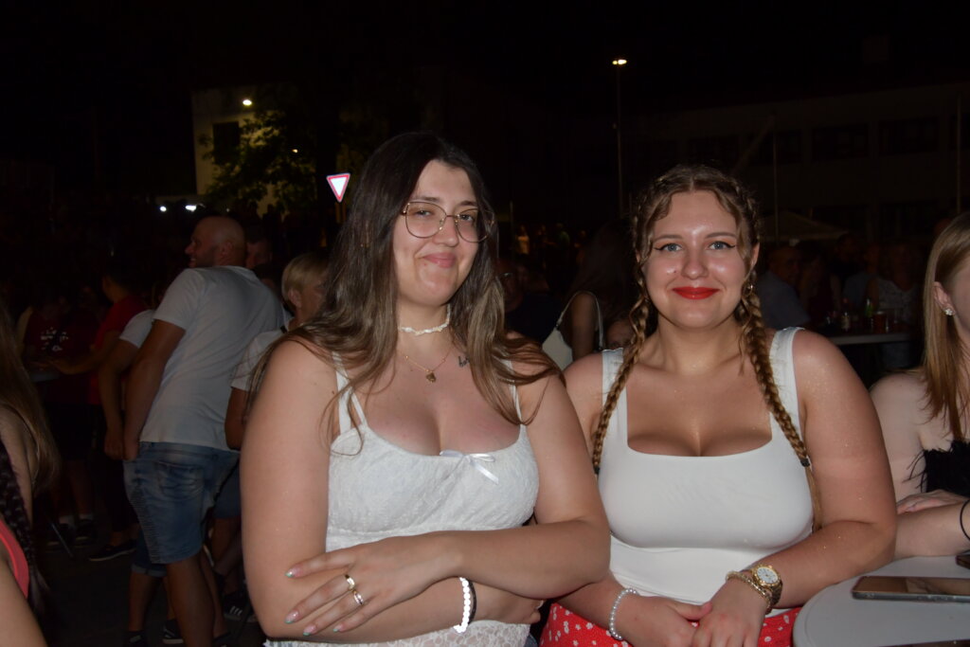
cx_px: 485
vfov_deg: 33.4
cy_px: 324
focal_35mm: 40
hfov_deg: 48.5
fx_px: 1078
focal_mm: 27
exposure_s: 1/60
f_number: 5.6
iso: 1250
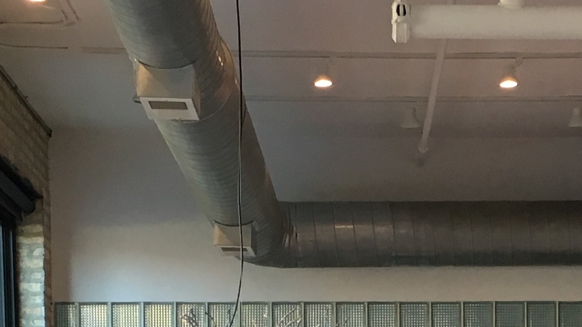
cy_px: 549
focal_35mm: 123
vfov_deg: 9.5
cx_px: 428
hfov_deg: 17.3
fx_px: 1898
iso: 80
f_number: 2.2
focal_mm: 4.15
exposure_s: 1/30
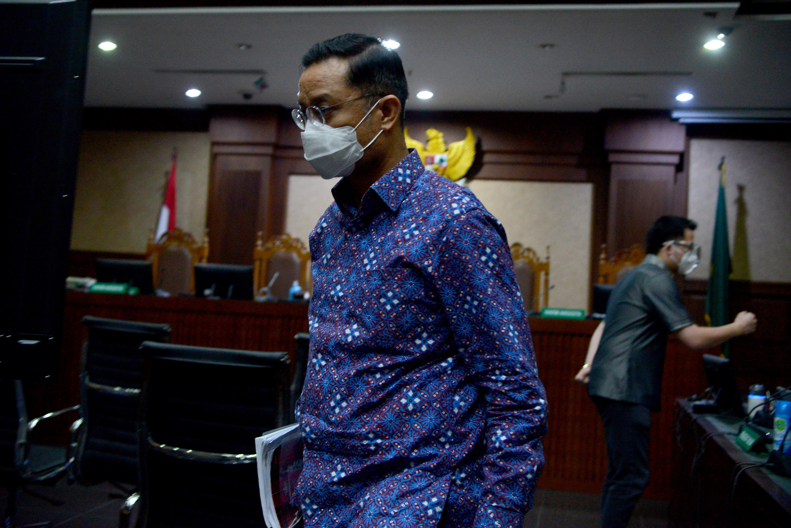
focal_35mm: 35
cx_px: 396
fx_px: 769
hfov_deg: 54.4
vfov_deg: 37.9
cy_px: 264
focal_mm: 35
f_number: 3.2
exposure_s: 1/125
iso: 4000
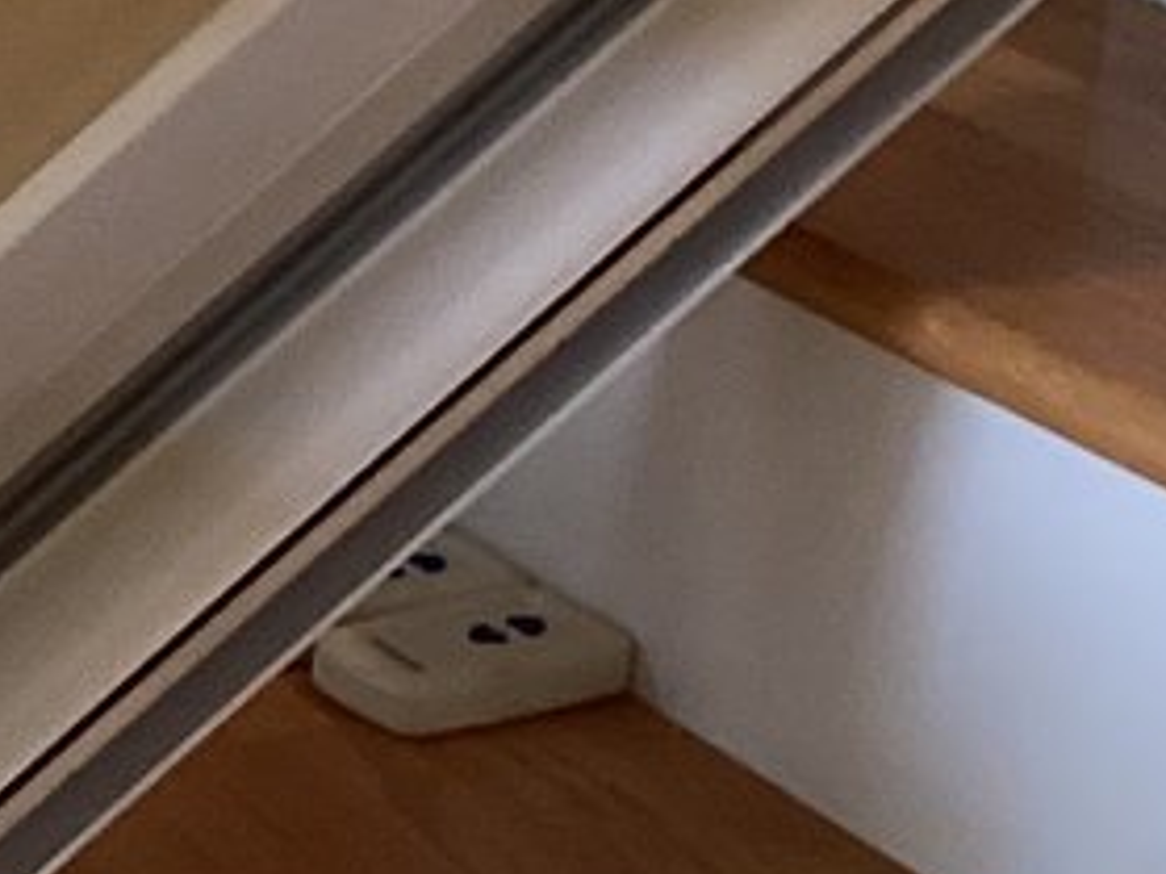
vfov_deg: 8.8
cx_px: -1005
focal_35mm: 168
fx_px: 5656
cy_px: 224
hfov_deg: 10.9
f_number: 2.4
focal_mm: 3.3
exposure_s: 1/50
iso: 200
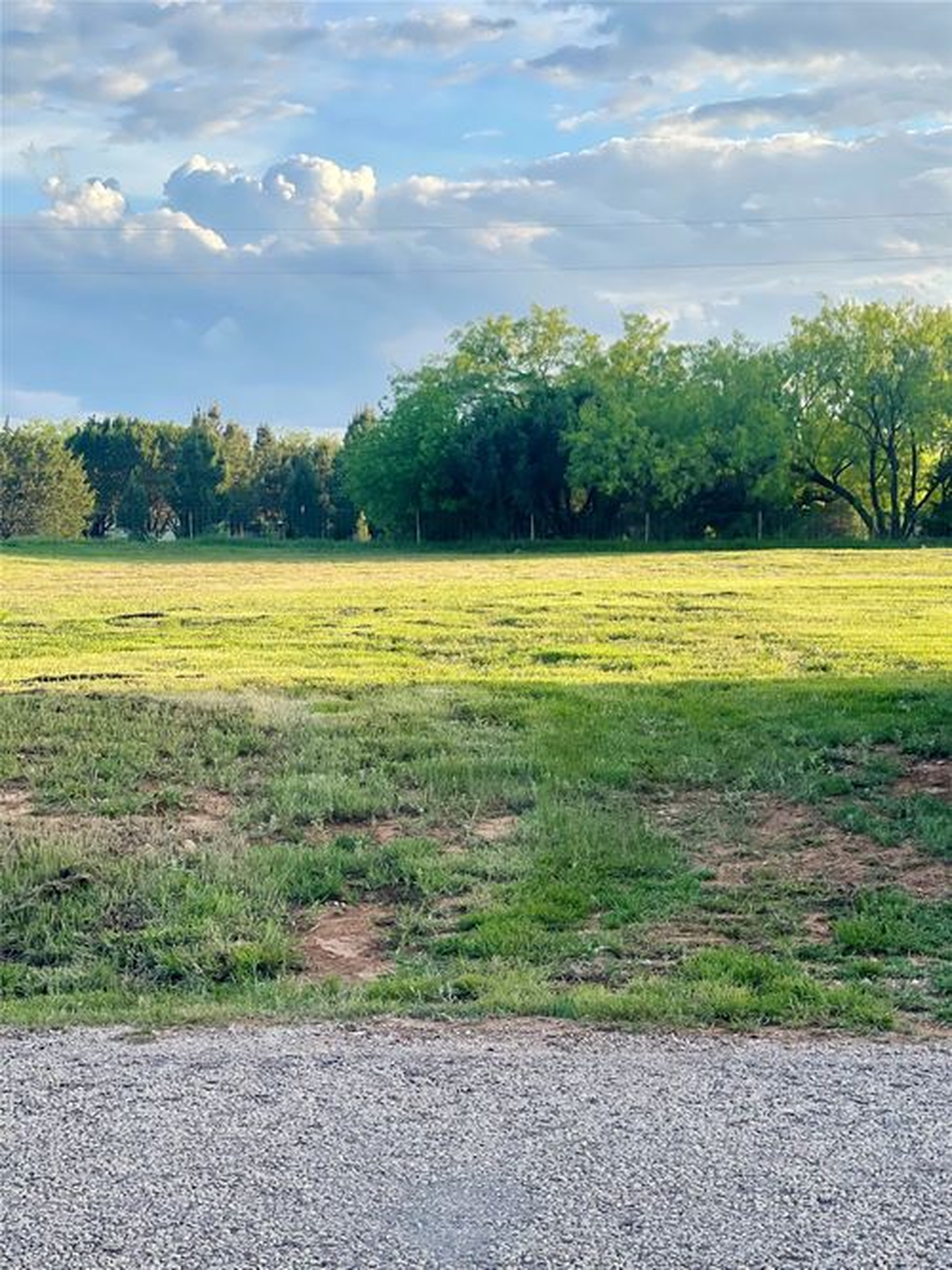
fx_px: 2348
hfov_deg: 22.9
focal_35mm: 64
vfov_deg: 30.3
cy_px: 635
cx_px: 476
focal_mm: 7.5
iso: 20
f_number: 2.2
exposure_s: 1/234
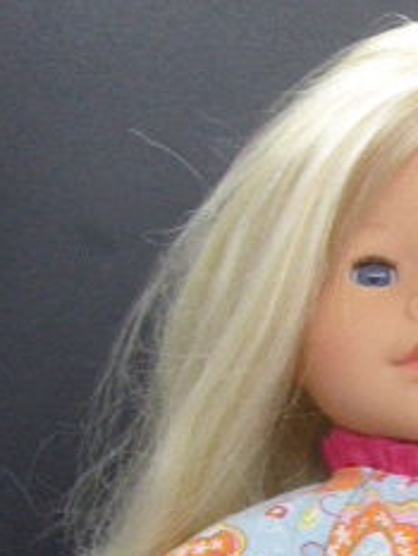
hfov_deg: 12.3
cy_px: 759
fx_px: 1898
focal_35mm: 118
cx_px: 494
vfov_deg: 15.7
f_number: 3.9
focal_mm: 7.4
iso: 320
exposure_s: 1/60
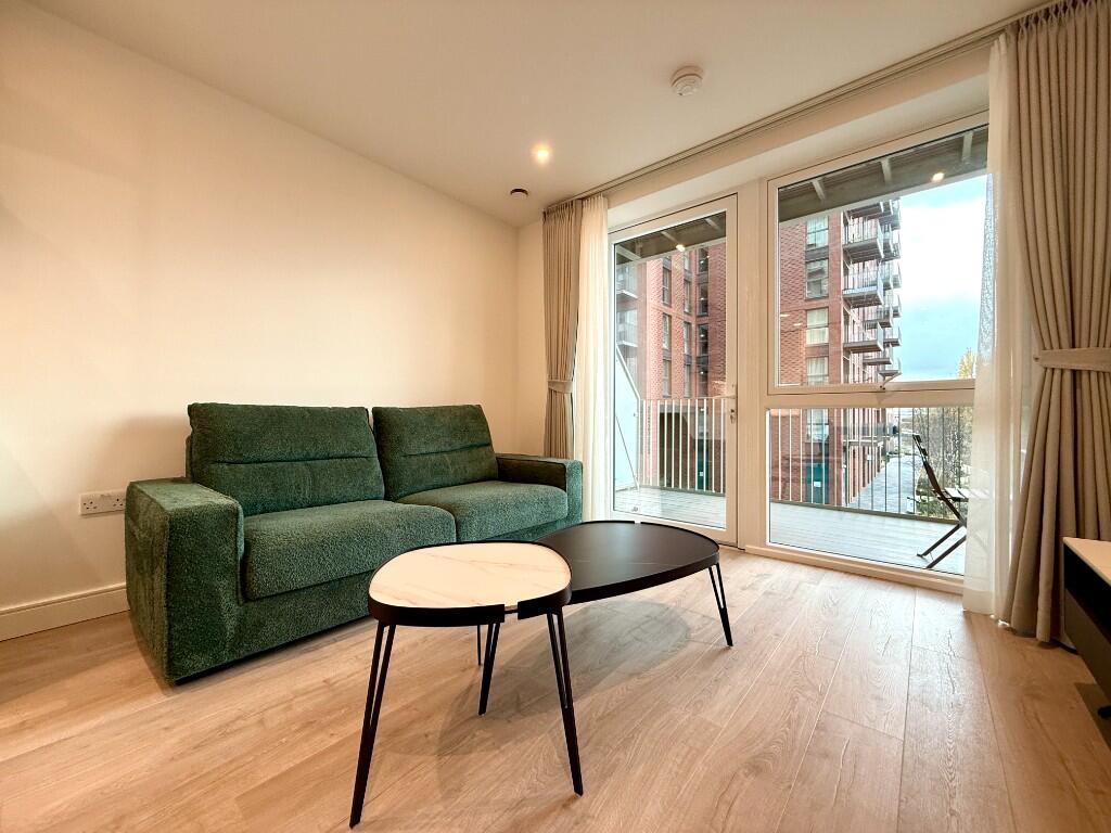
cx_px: 556
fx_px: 449
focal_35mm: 14
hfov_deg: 102.1
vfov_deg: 85.7
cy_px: 416
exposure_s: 1/100
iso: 200
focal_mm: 2.22
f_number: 2.2
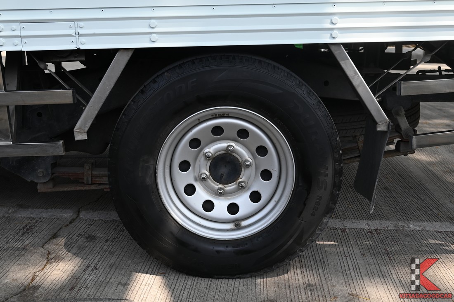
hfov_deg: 45.4
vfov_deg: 31.2
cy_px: 151
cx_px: 227
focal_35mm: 43
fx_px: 542
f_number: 5.6
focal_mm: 29
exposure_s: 1/1000
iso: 400
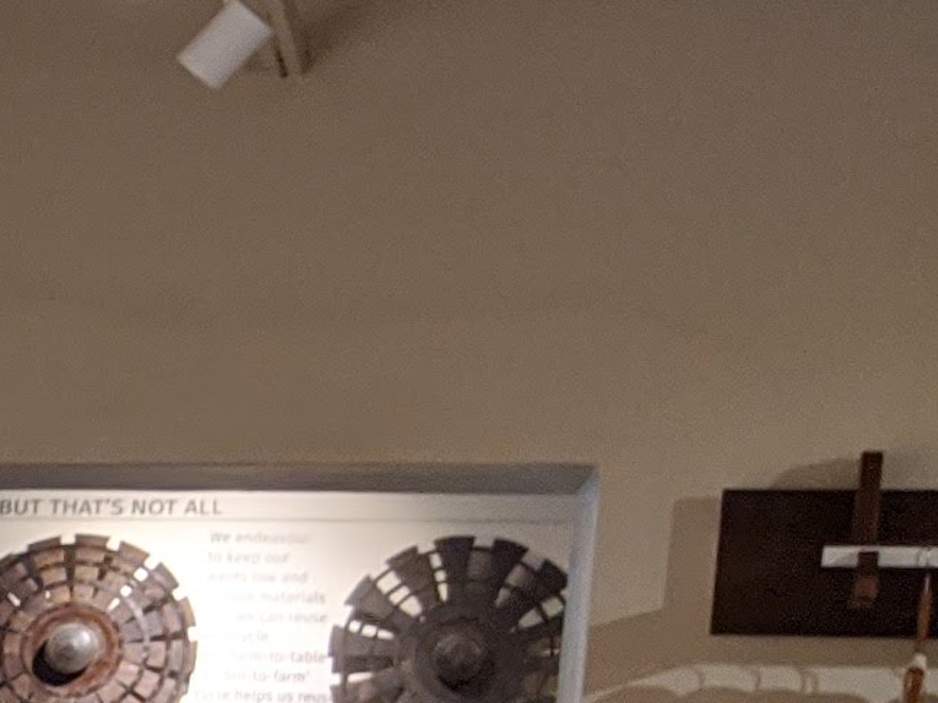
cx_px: -1931
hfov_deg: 9.2
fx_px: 4552
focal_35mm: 168
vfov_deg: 8.4
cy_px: 1420
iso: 65
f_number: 1.8
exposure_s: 1/49.9
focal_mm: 4.44
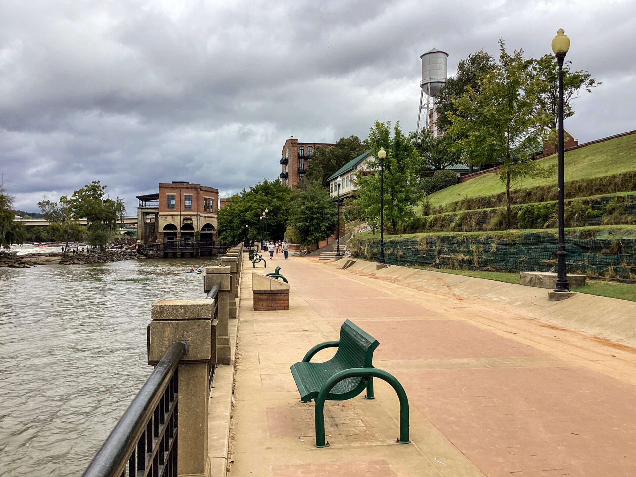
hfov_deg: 58.4
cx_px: 318
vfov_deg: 45.4
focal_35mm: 31
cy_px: 238
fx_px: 570
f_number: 2.4
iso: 25
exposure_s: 1/970
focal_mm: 3.3
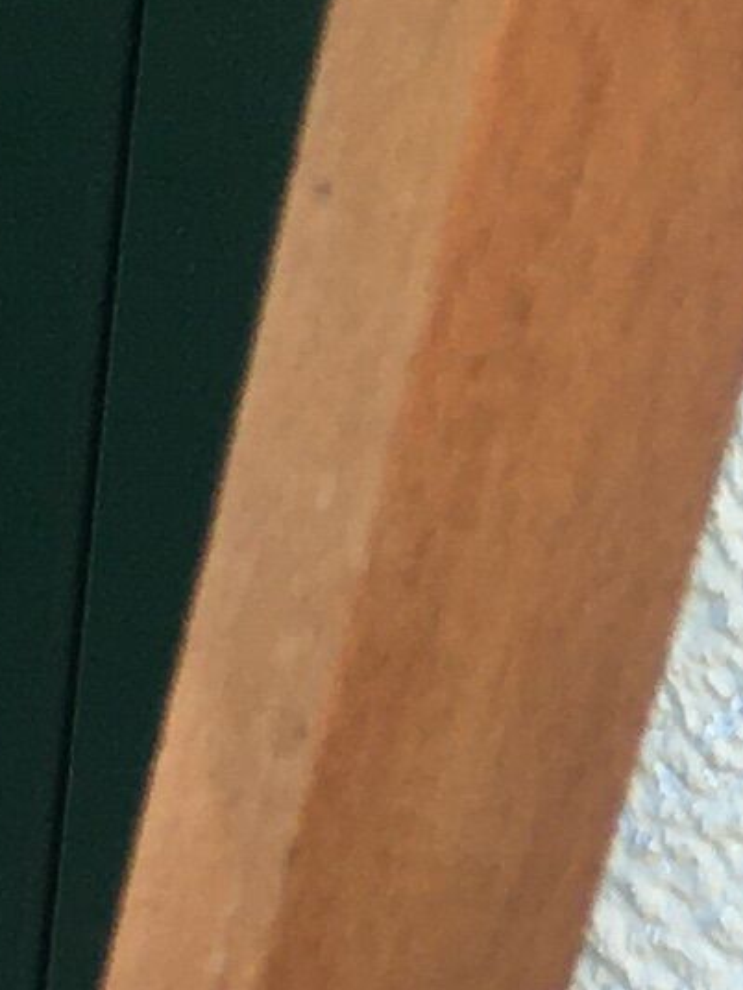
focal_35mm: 218
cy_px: 1051
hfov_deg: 6.6
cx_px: 1407
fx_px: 6239
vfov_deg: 9.0
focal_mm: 4.15
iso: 32
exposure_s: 1/100
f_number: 2.2
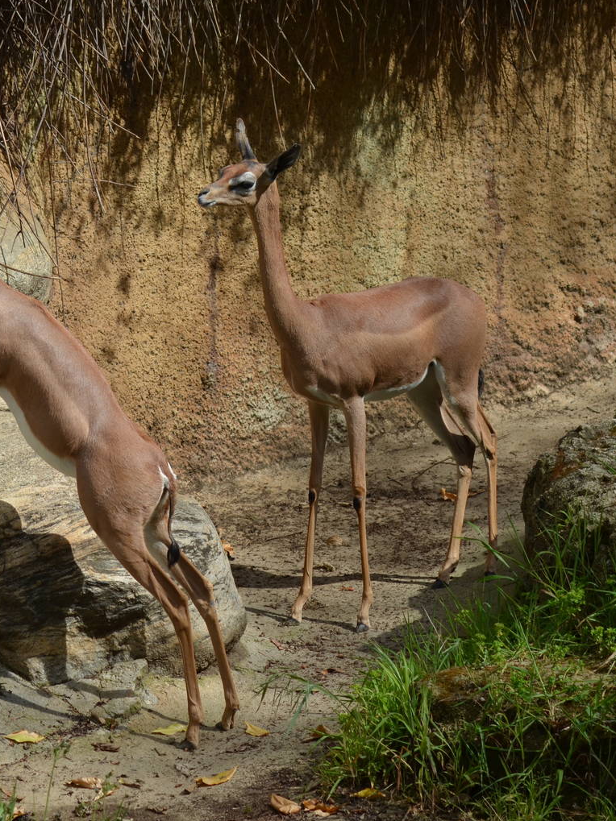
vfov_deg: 9.5
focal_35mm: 208
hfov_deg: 7.1
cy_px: 412
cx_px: 175
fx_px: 4936
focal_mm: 92
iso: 200
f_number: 7.1
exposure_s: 1/800
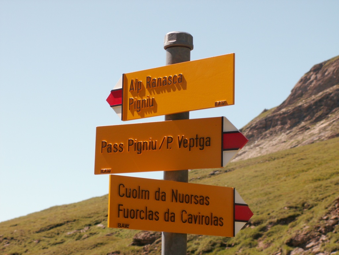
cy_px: 128
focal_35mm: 110
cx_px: 170
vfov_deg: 13.5
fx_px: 1077
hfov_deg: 17.9
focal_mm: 17.96
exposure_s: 1/400
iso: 50
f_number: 4
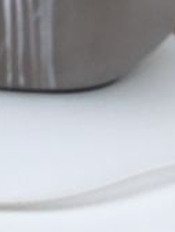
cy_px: -369
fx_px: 1232
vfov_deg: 9.4
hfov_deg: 8.0
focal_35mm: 183
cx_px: -39
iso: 25
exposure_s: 1/1116
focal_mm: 3.3
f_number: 2.4
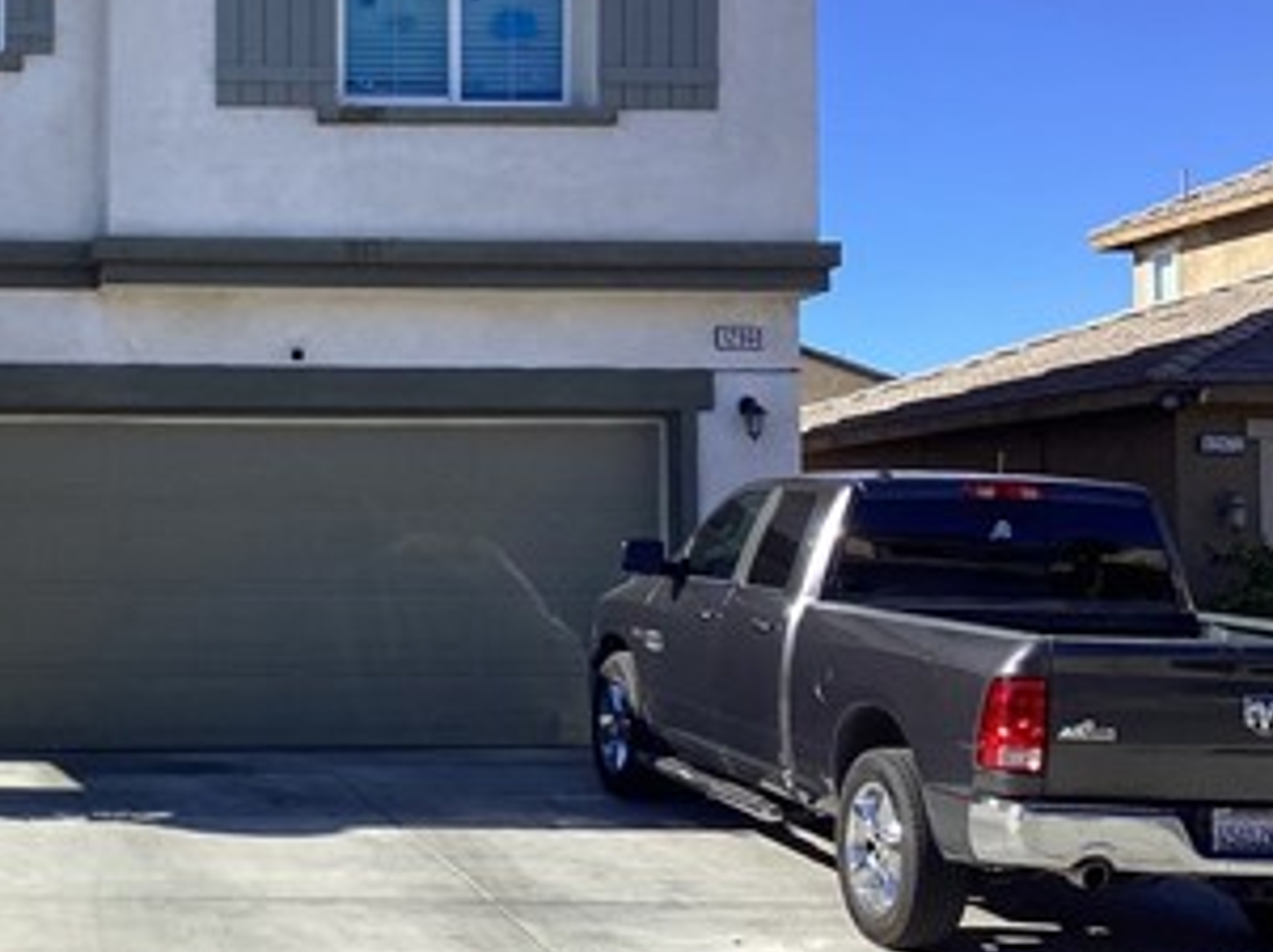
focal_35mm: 66
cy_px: 474
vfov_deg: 22.2
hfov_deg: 28.0
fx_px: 2424
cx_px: 63
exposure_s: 1/1031
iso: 25
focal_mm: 3.3
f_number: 2.4
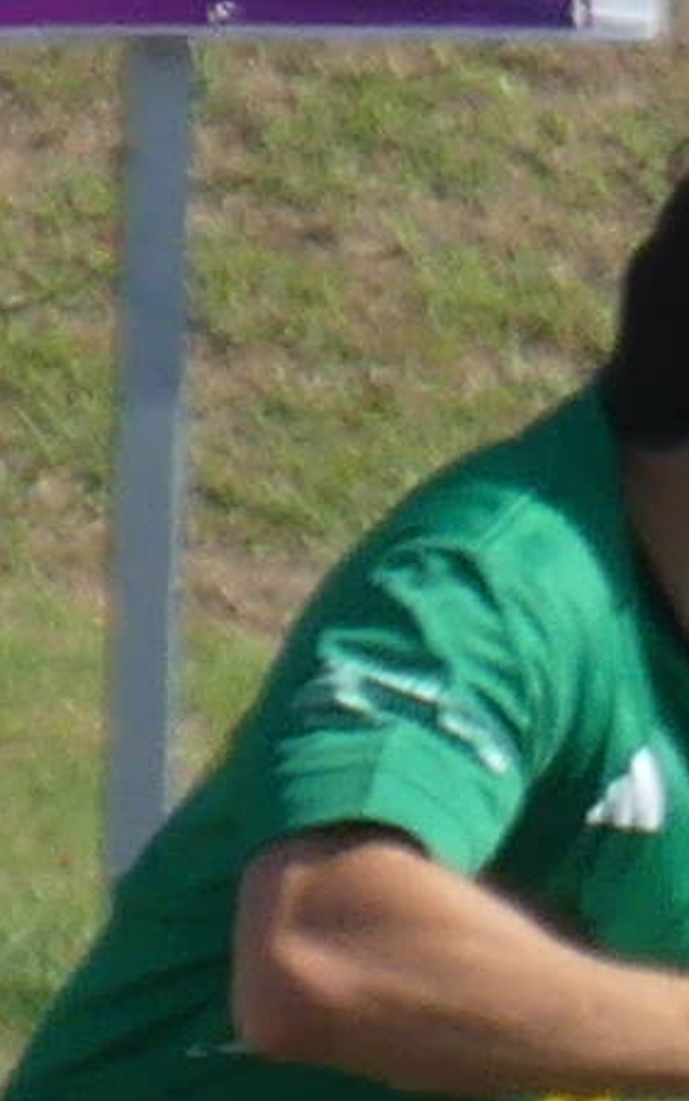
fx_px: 114232
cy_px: 2502
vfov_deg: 0.6
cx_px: 3752
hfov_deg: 0.3
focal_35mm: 3807
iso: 100
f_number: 4
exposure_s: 1/640
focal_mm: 73
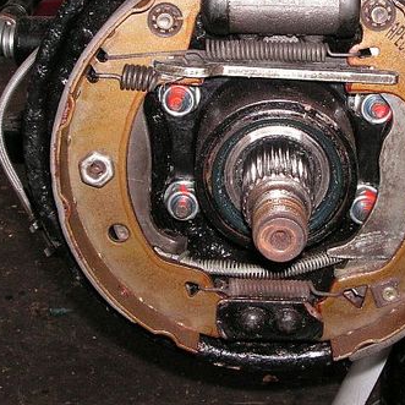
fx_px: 860
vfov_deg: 26.3
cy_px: 131
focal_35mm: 65
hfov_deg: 26.3
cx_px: 283
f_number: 6.6
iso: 160
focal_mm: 6.3
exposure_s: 1/45
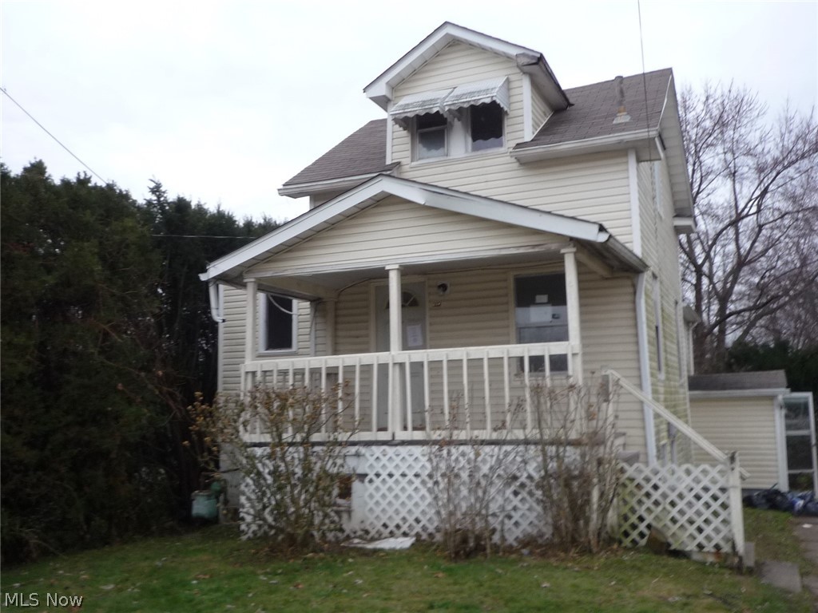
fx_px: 756
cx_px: 409
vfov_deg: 44.2
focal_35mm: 32
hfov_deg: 56.8
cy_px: 306
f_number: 2.8
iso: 125
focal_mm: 4.4
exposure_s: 1/30
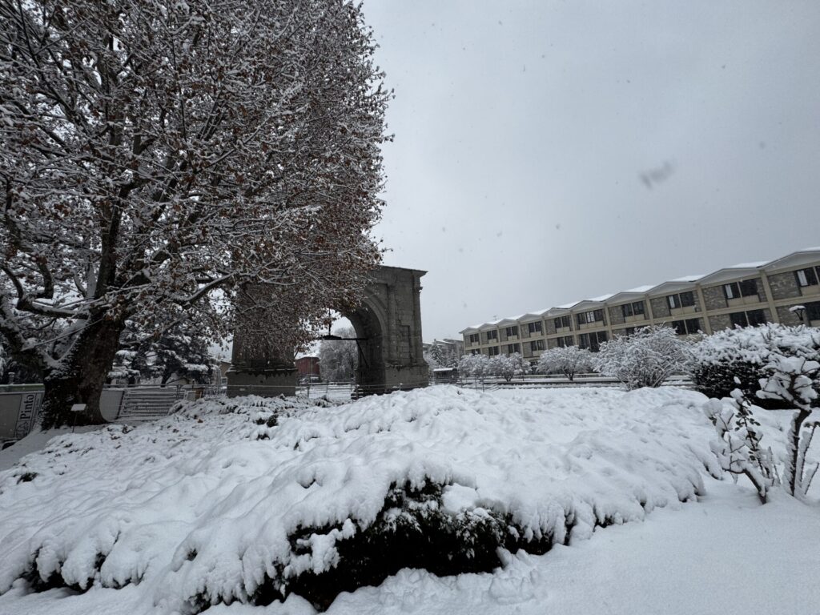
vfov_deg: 85.7
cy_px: 308
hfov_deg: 102.1
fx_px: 332
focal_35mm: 14
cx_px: 410
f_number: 2.2
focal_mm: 2.22
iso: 40
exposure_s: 1/456
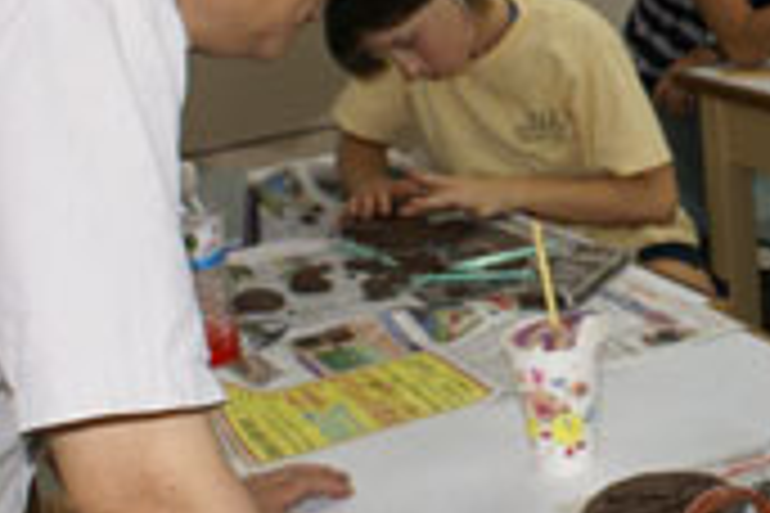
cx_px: 684
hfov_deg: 25.0
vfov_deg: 17.2
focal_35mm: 79
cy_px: 124
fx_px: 1690
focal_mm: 20
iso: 250
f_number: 5.6
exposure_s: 1/60
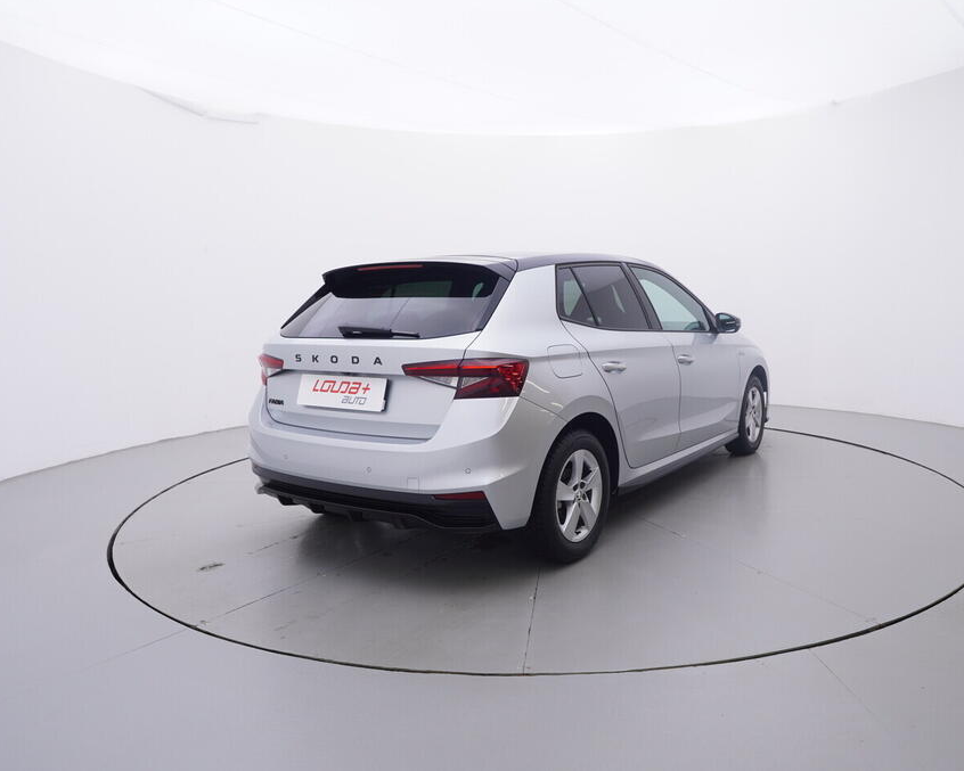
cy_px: 383
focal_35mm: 26
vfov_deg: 55.7
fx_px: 730
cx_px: 554
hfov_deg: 66.5
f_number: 5
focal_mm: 15
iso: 200
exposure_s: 1/80
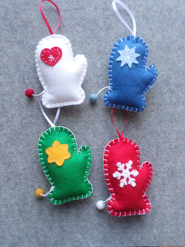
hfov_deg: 54.9
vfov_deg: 69.4
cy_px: 124
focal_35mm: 25
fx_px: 178
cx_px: 92
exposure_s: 1/30
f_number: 2.5
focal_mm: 4.5
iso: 160
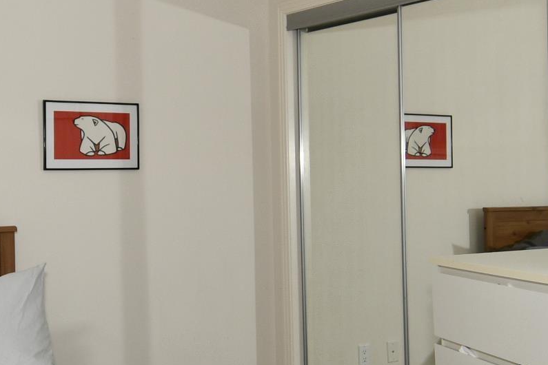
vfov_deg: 21.5
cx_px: 267
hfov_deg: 31.9
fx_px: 959
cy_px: 152
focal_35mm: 63
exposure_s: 1/100
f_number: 5
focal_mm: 12
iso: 200
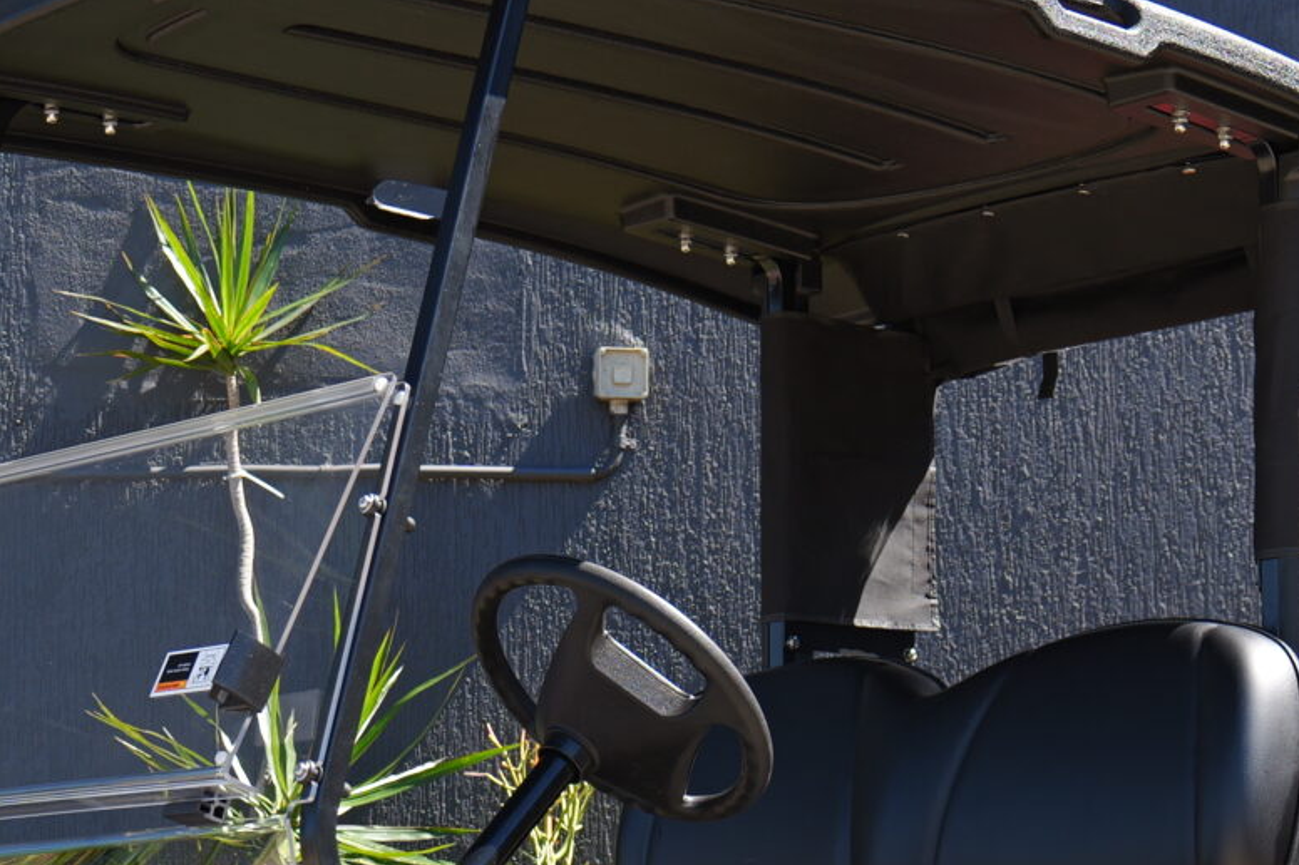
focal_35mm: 99
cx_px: 373
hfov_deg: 20.5
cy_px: 943
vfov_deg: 13.5
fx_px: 3571
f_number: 5
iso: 100
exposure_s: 1/160
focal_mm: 30
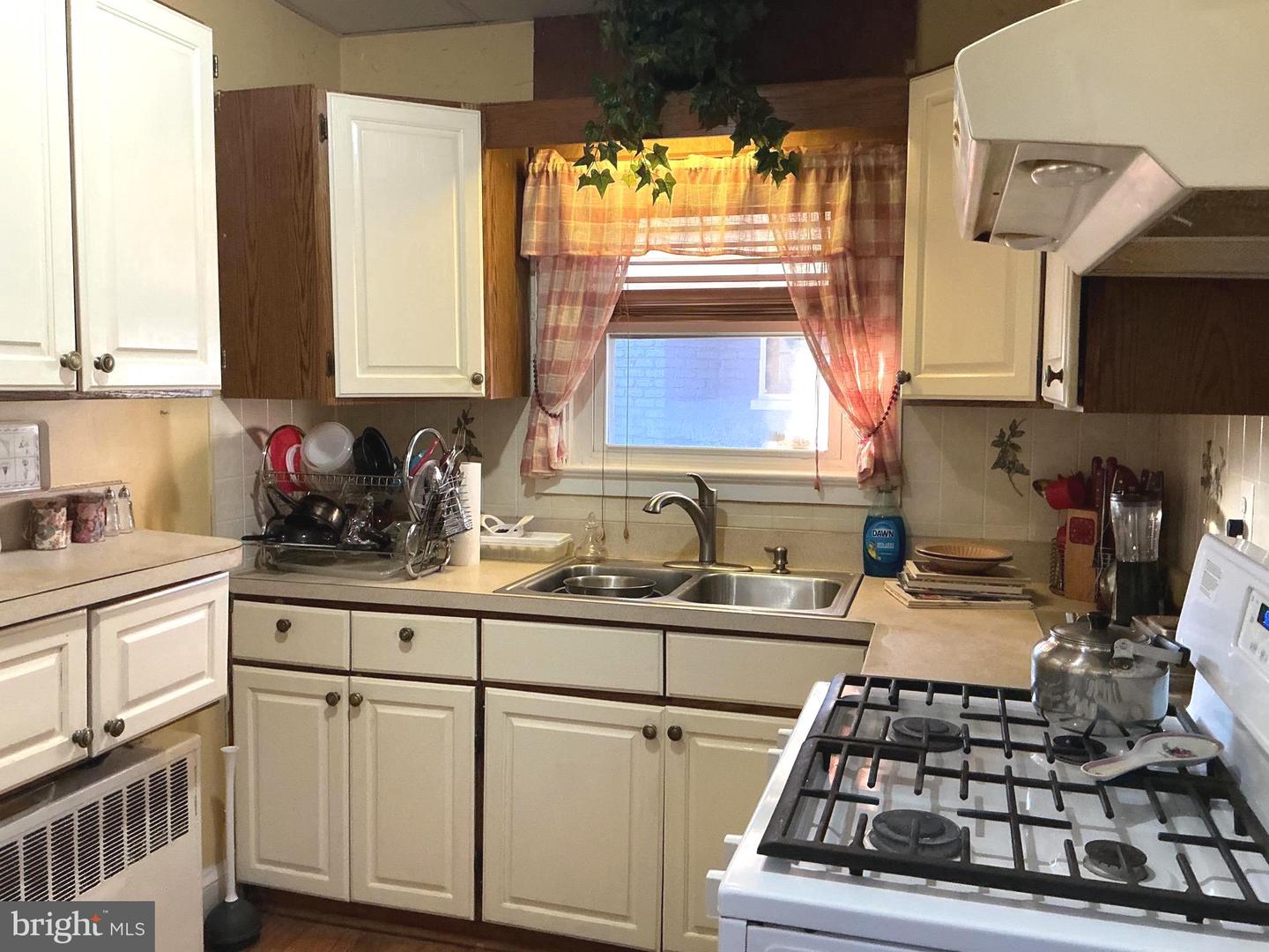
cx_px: 634
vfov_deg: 48.2
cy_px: 476
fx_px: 1063
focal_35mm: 29
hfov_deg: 61.7
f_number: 1.8
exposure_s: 1/60
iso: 200
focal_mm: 3
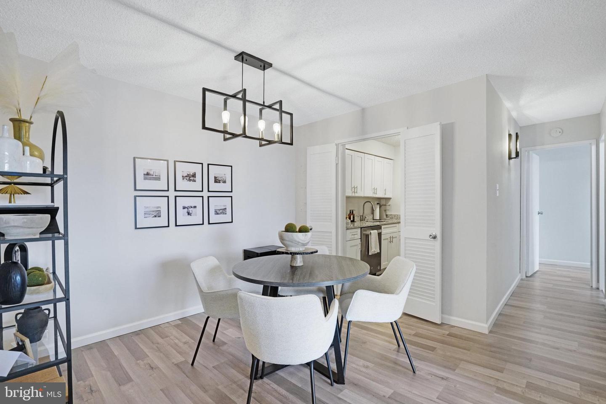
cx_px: 303
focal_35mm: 16
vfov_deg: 73.7
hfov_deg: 96.7
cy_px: 202
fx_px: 269
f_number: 8
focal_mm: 16
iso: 1250
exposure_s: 1/30
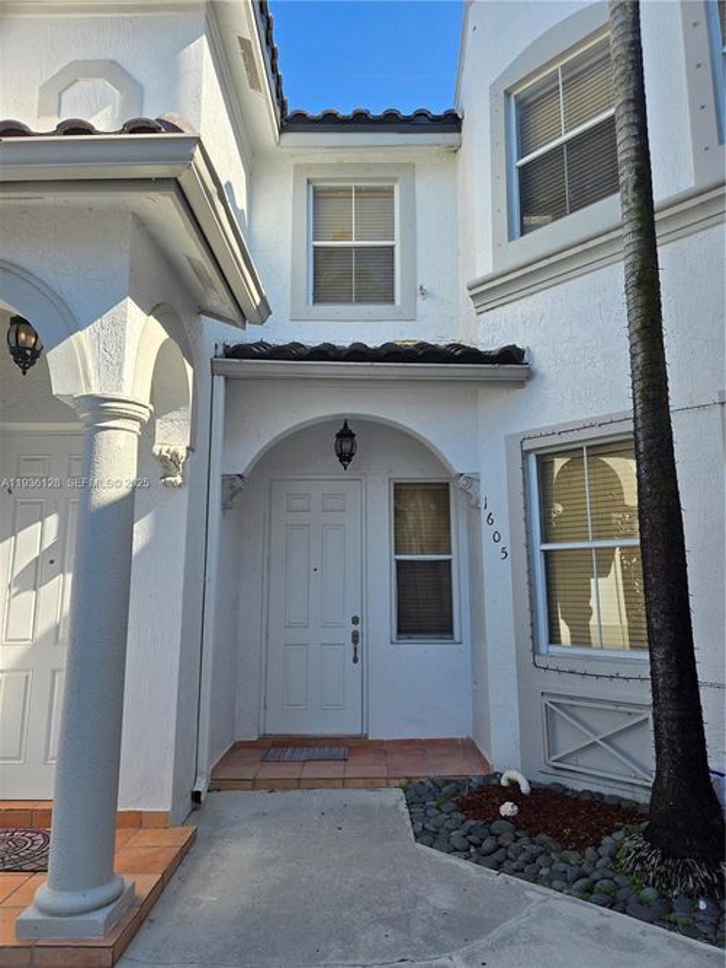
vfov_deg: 73.9
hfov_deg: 58.9
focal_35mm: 23
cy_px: 484
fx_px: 643
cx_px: 363
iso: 25
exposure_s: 1/970
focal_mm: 5.4
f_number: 1.8
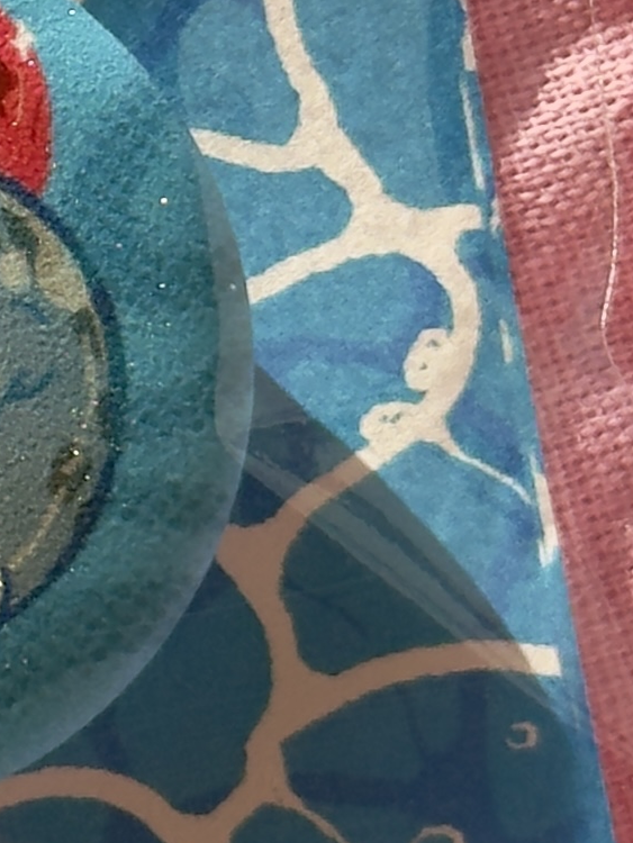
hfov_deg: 5.7
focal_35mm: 258
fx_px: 6287
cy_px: 337
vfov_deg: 7.7
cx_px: -246
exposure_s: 1/2146
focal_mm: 6.76
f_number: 1.78
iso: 64
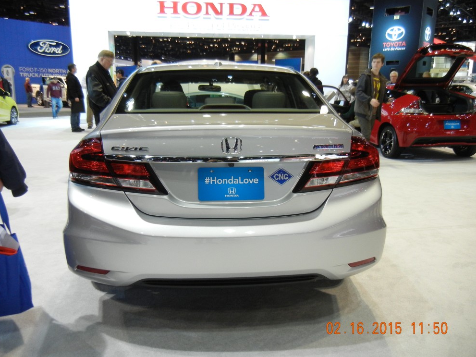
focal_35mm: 31
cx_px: 232
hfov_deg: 58.3
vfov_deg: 45.4
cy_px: 182
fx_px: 426
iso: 400
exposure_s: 1/54.6
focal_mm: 5.4
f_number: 3.5
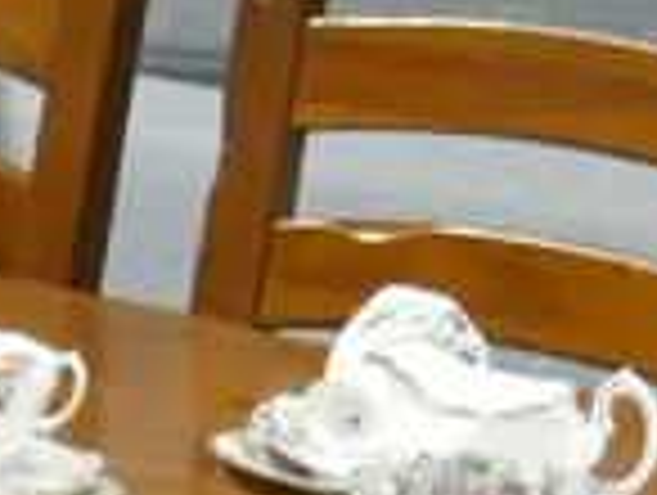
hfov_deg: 8.6
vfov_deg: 6.3
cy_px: 1181
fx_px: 4258
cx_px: -360
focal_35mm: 224
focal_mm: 16
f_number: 3.6
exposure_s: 1/60
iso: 640
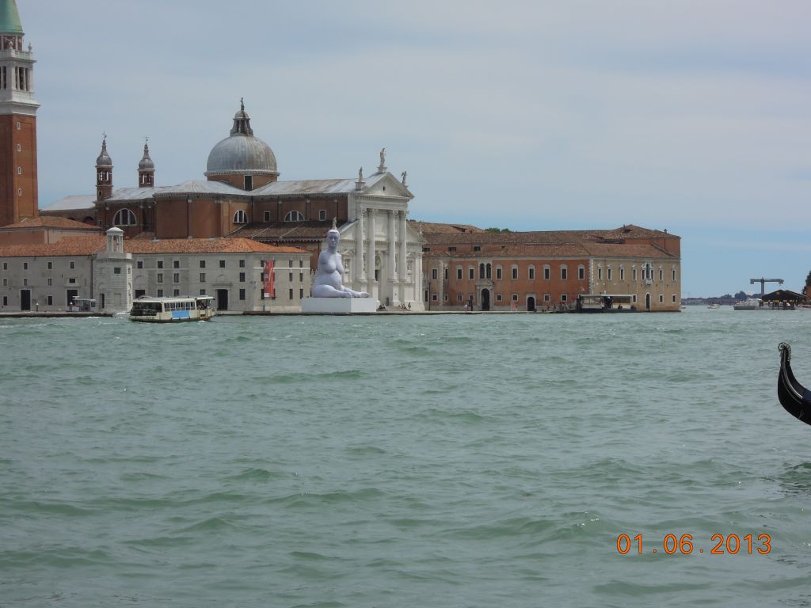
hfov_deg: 19.6
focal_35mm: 100
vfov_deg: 14.8
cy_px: 304
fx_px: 2343
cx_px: 406
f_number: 5.5
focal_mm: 17.9
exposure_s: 1/1600
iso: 160
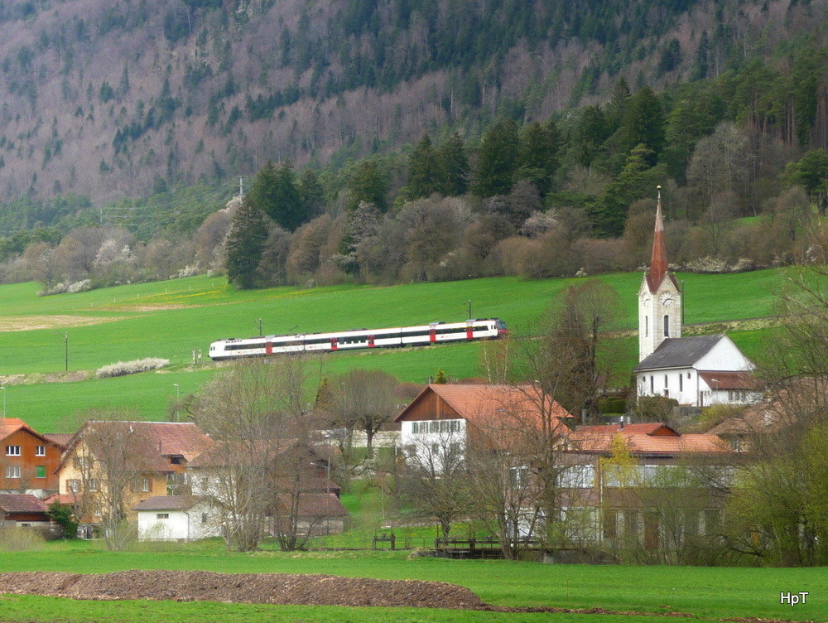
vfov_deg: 11.6
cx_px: 414
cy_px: 312
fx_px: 3065
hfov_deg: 15.4
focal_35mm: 128
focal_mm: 21.8
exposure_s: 1/160
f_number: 4.7
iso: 100
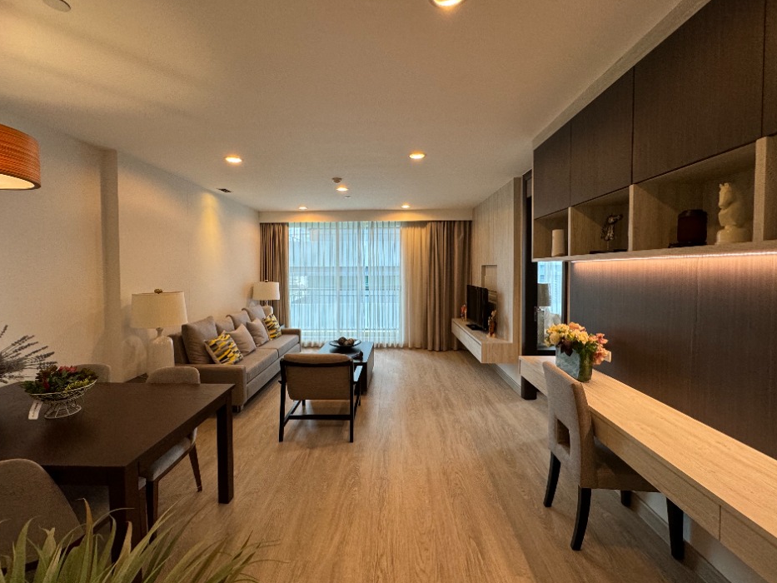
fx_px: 337
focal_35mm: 15
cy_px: 280
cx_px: 377
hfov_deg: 98.1
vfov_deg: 81.7
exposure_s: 1/100
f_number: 2.2
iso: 160
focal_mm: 2.22
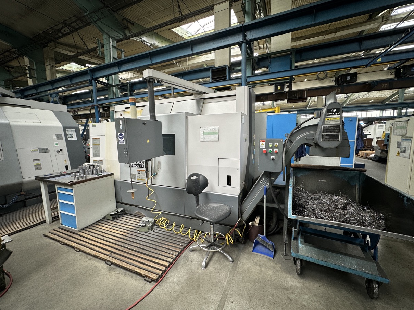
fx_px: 167
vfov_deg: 85.7
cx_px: 207
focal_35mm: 14
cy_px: 155
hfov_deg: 102.1
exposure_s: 1/100
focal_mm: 2.22
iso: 100
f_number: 2.2
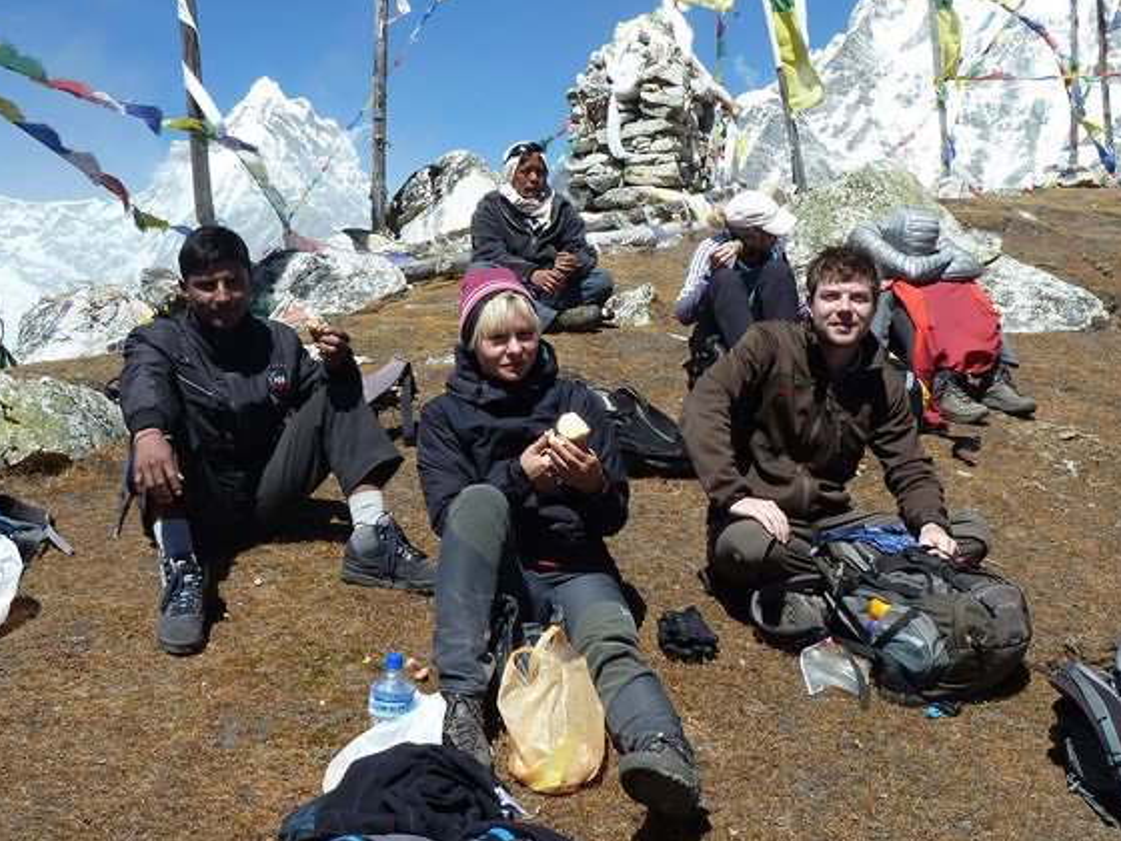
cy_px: 396
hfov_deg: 39.7
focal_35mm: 48
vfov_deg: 30.3
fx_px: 1554
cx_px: 554
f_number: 4.5
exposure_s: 1/500
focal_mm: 6.9
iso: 80
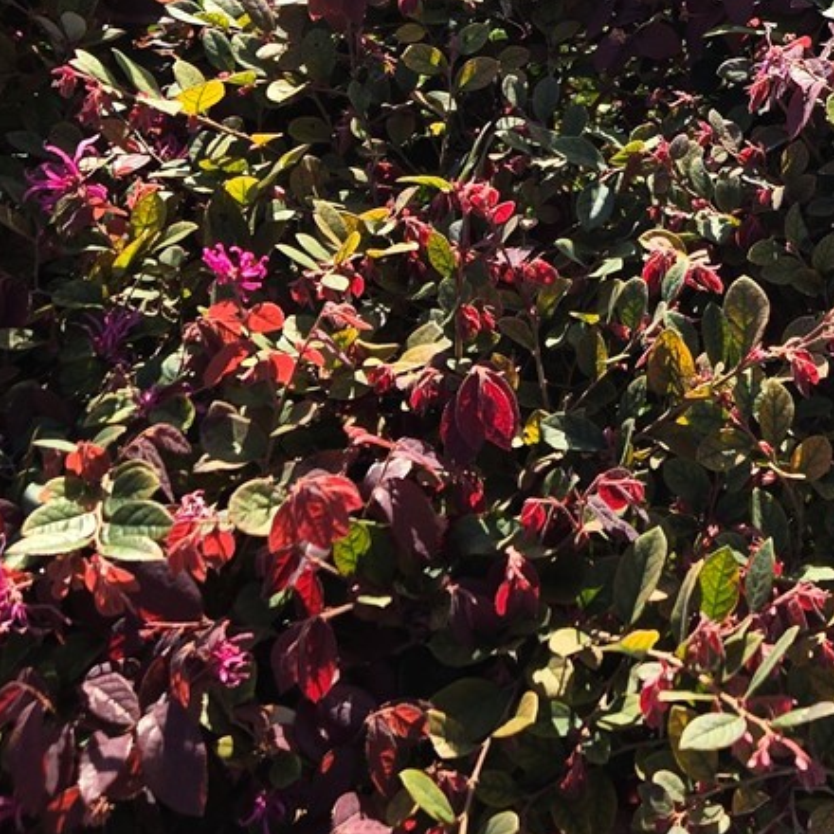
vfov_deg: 21.6
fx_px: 2017
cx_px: 785
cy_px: -174
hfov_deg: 22.7
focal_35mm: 74
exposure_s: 1/955
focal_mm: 5.4
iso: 25
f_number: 1.8
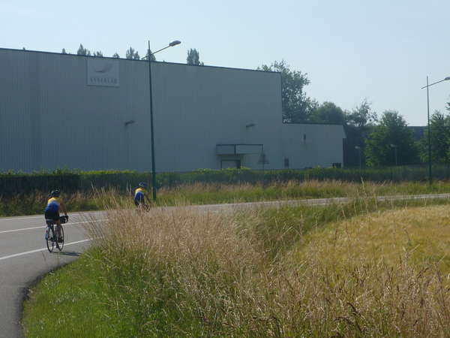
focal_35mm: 104
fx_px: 1352
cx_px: 225
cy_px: 169
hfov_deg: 18.9
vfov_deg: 14.2
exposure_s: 1/640
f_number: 5.6
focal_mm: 11.9
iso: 80
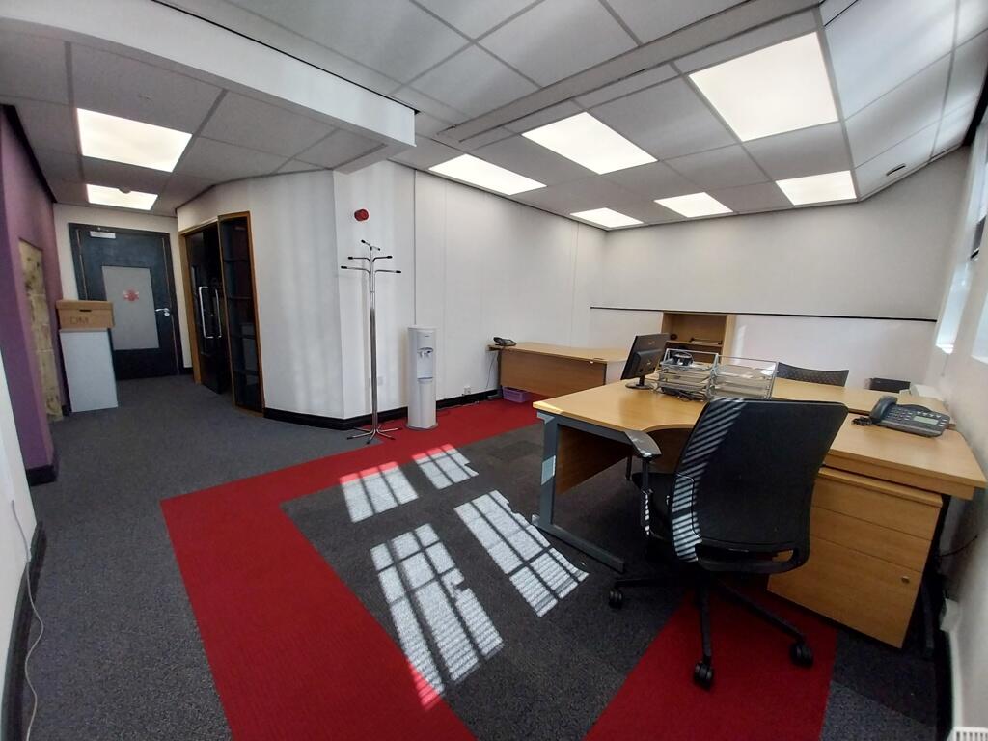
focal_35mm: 13
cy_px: 370
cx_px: 494
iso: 64
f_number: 2.2
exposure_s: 1/131
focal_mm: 1.13
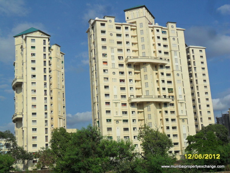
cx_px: 115
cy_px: 86
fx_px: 346
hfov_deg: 36.8
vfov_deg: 28.0
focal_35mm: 52
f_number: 5
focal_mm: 9.3
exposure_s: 1/1500
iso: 100
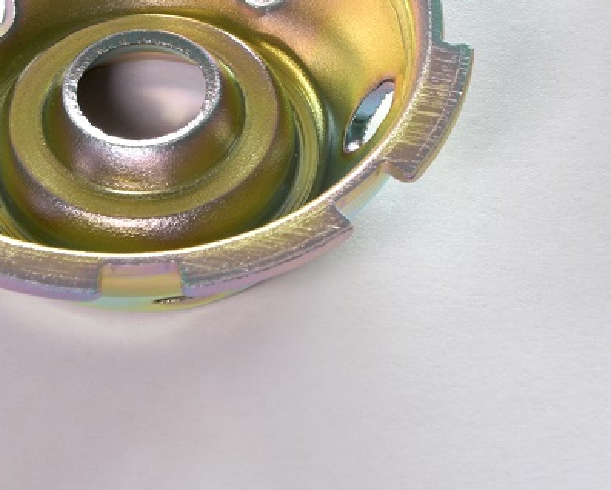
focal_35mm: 384
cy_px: -77
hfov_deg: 5.0
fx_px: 6947
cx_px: 486
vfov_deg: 4.0
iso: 160
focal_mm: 135
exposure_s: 1.6
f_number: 18
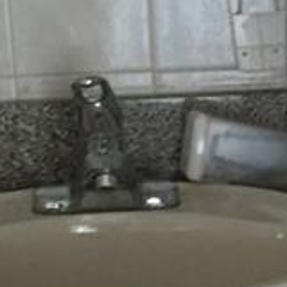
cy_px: 340
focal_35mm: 164
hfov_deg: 10.5
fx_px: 1538
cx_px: 328
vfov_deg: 10.5
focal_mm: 4.15
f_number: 2.2
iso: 250
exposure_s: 1/15
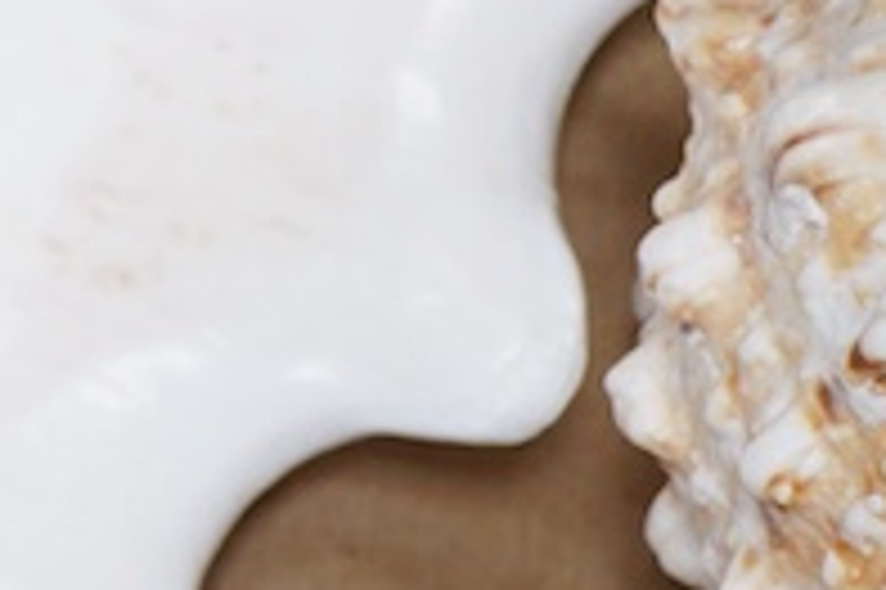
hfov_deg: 9.2
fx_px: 5066
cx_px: -1016
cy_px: -171
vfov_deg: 6.6
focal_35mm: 206
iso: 1250
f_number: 4
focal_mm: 30
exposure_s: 1/125
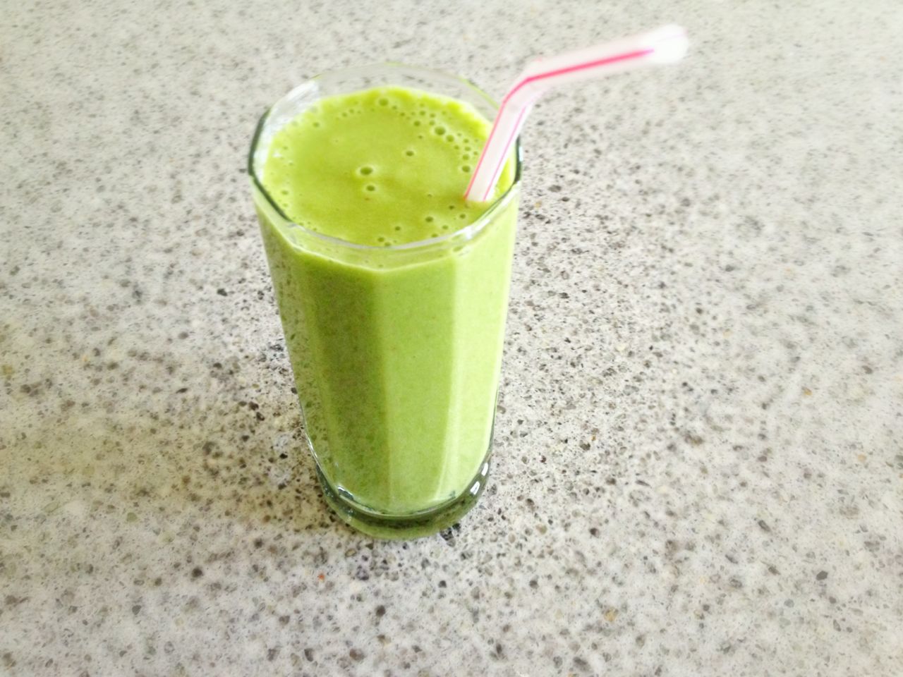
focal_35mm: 35
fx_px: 913
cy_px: 338
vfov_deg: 40.7
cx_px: 452
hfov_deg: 52.6
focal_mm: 4.28
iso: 160
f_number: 2.4
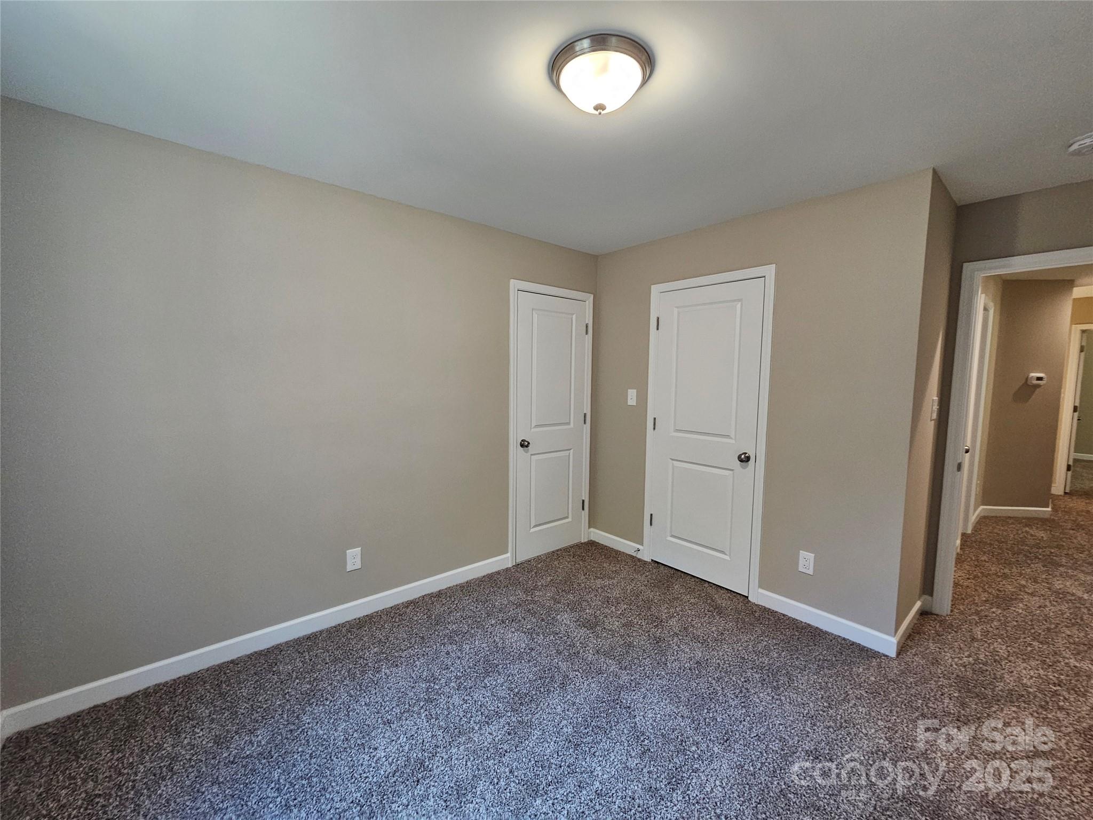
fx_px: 410
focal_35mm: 13
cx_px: 546
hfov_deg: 106.2
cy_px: 410
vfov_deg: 89.9
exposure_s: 1/60
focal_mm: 2.2
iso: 250
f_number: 2.2
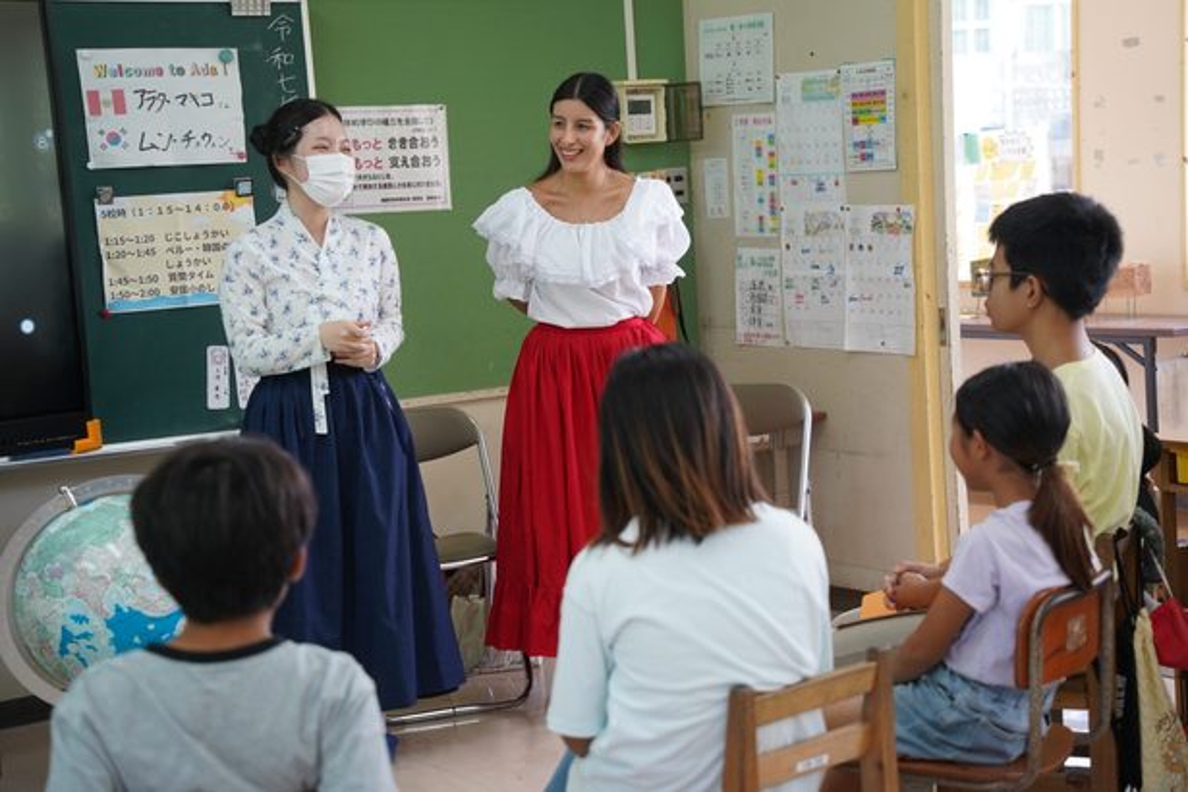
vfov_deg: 19.2
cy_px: 396
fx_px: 2343
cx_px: 594
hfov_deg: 28.5
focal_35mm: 71
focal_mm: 71
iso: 400
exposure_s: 1/80
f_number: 4
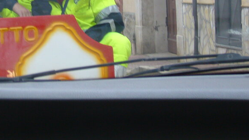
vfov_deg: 8.4
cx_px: 15
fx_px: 951
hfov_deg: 14.7
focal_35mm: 144
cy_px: -24
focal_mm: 10.9
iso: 80
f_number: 3.9
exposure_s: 1/50
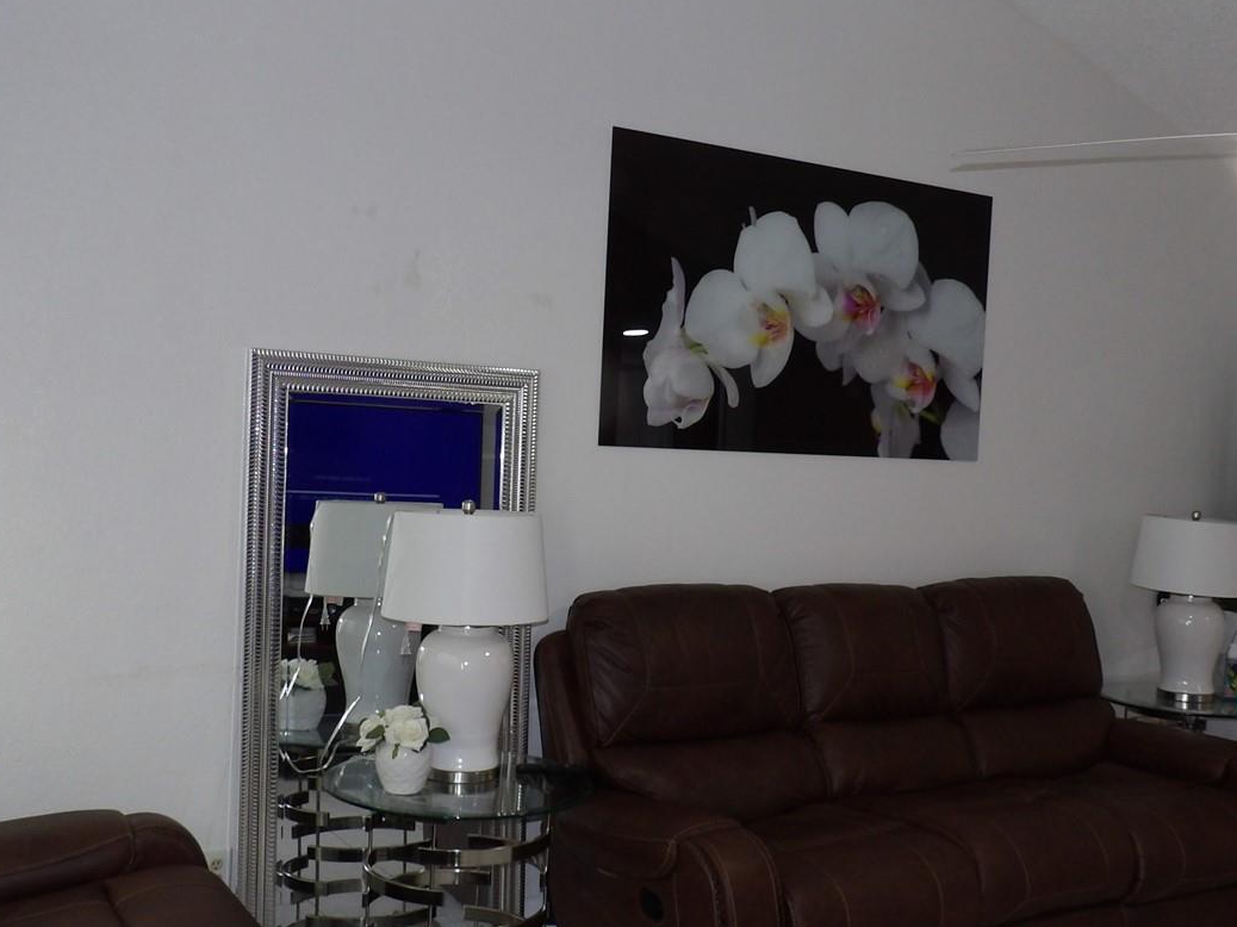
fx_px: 1322
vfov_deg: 38.6
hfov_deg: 50.1
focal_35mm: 37
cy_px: 511
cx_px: 633
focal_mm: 4.3
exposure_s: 1/33
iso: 200
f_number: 3.2
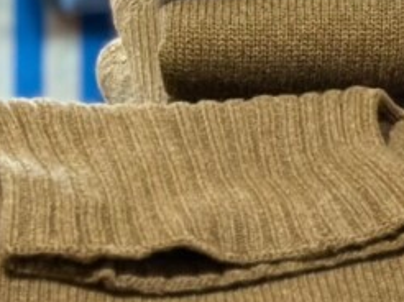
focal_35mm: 293
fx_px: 3416
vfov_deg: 5.0
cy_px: -162
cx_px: 1003
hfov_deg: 6.4
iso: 200
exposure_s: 1/100
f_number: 1.78
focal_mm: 6.86
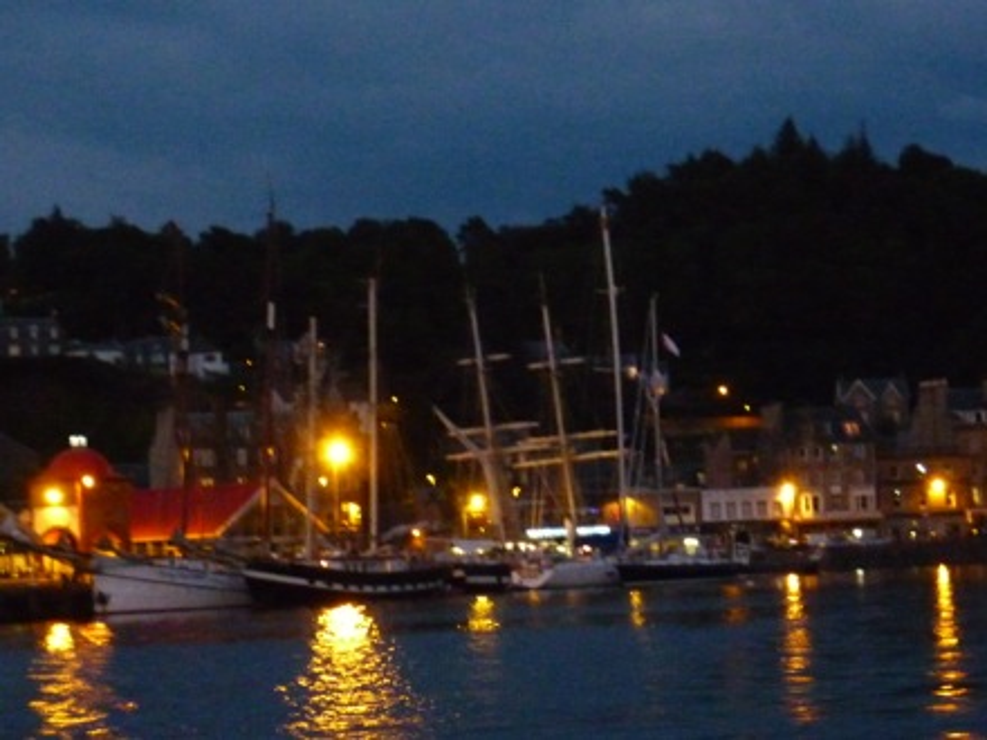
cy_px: 370
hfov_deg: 16.1
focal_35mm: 122
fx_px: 3479
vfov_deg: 12.1
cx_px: 494
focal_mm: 14.2
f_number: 4.4
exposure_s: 1/8
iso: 800
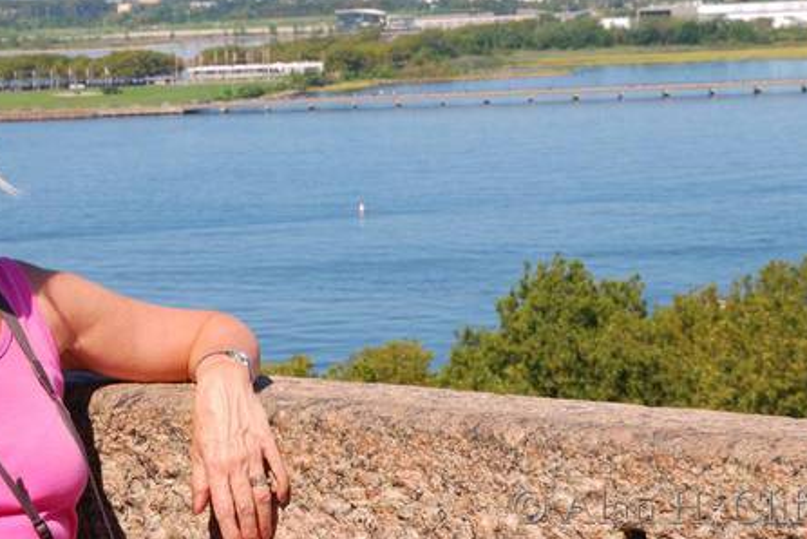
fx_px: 2535
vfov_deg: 12.1
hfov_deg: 18.1
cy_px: 127
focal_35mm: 113
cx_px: 302
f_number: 14
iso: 100
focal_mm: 48
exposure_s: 1/80
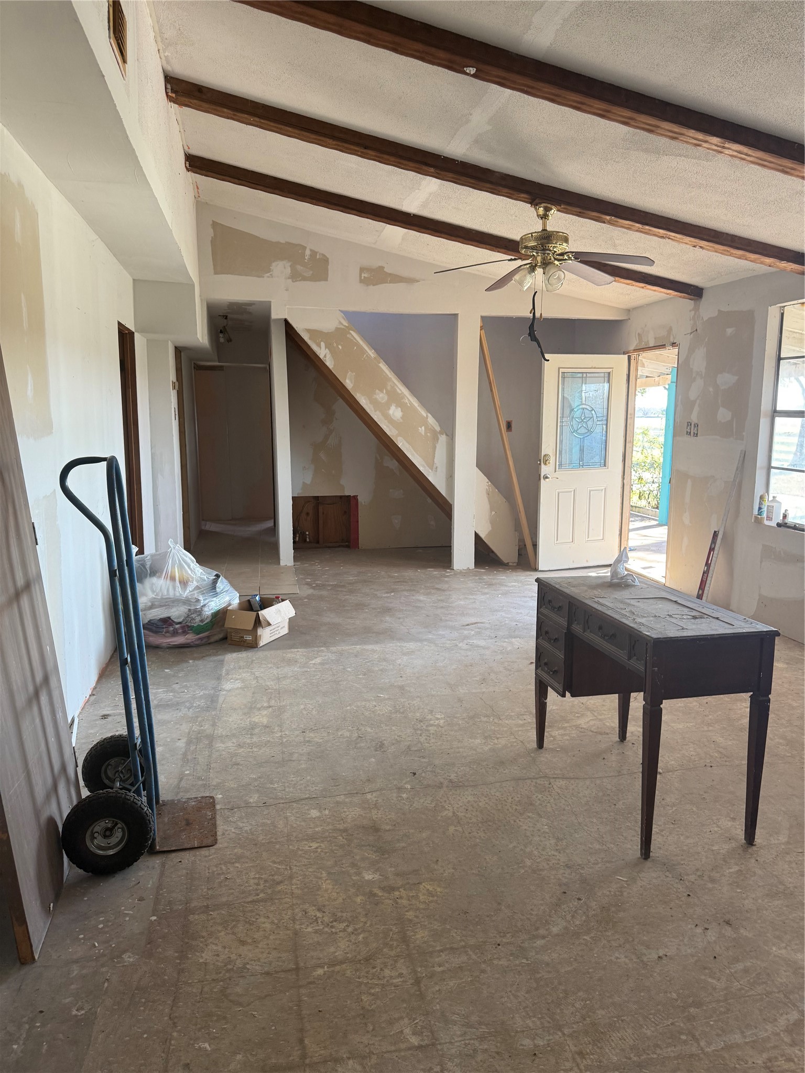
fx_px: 744
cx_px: 402
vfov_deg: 71.6
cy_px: 536
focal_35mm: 24
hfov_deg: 56.8
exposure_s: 1/121
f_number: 1.78
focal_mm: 6.76
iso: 160
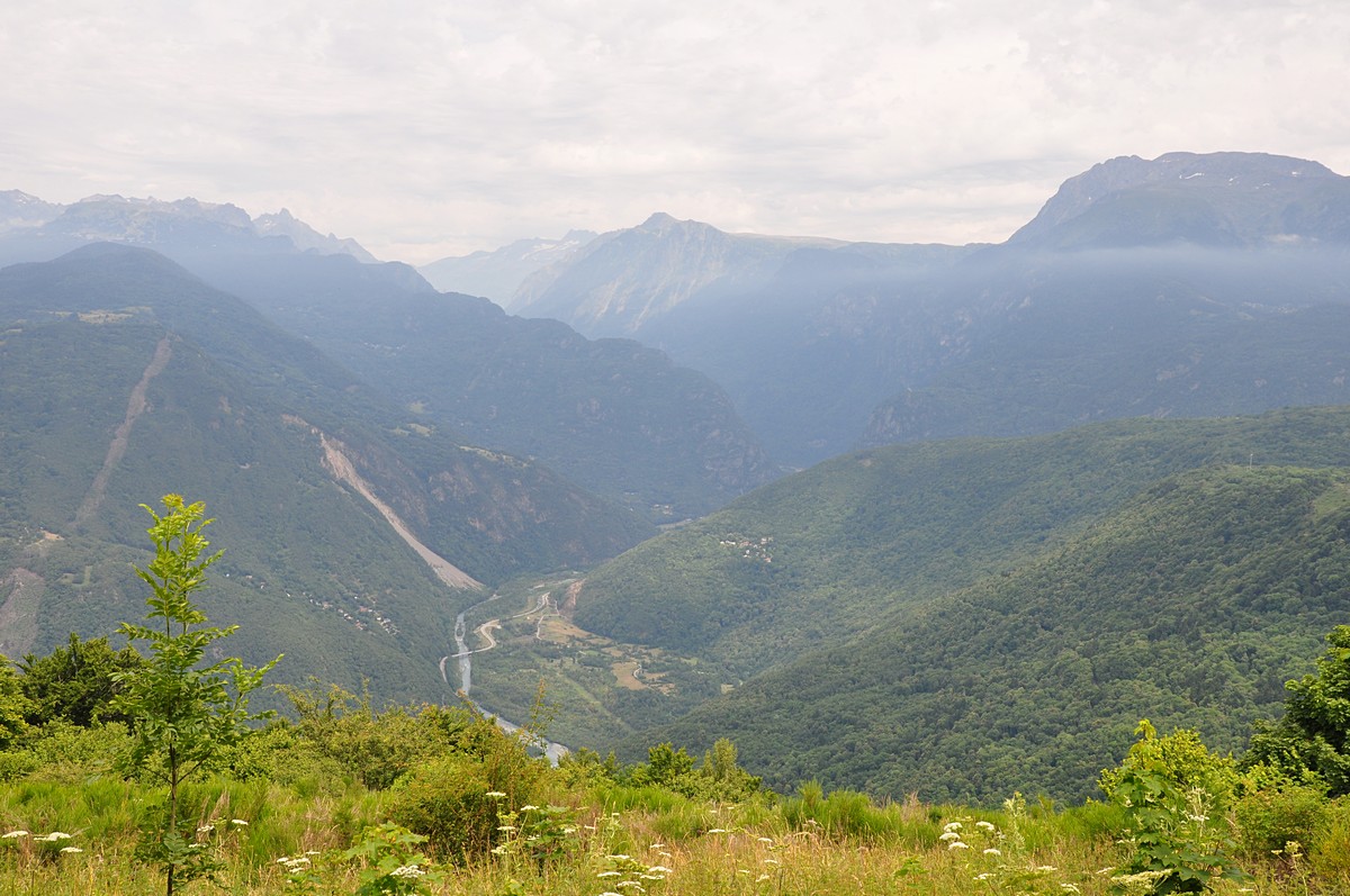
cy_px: 448
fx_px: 1461
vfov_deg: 34.1
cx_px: 675
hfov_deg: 49.6
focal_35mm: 39
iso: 220
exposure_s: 1/250
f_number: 10
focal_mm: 26
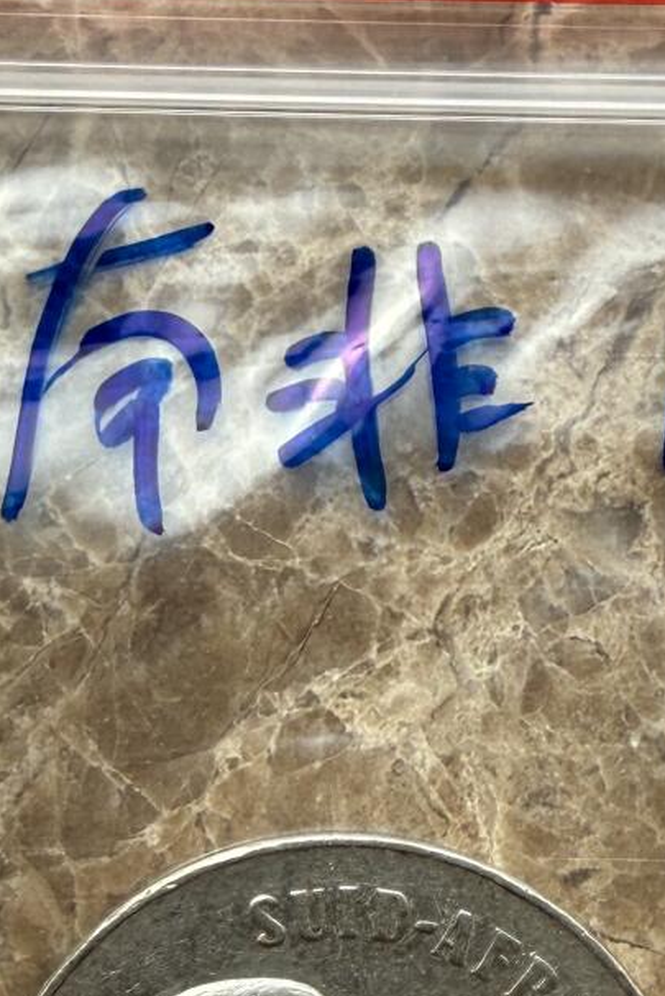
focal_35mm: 74
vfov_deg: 27.2
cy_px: 646
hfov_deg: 18.4
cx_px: 291
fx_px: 2049
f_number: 2.2
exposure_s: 1/232
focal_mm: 2.22
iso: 40
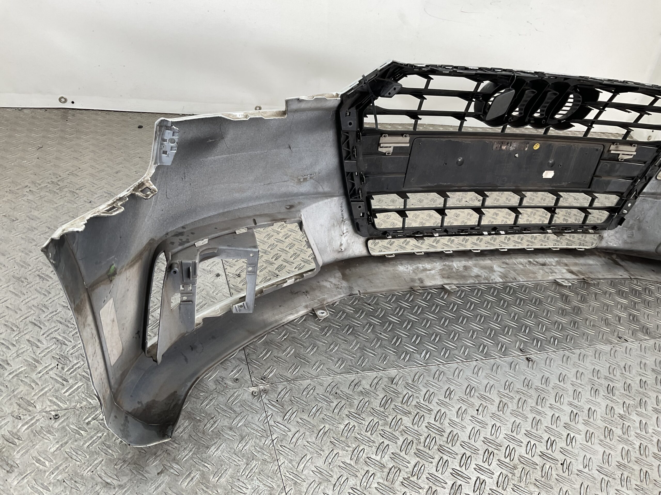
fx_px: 554
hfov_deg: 61.7
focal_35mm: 29
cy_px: 248
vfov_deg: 48.2
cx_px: 330
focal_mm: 3
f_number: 1.8
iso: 25
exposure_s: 1/120
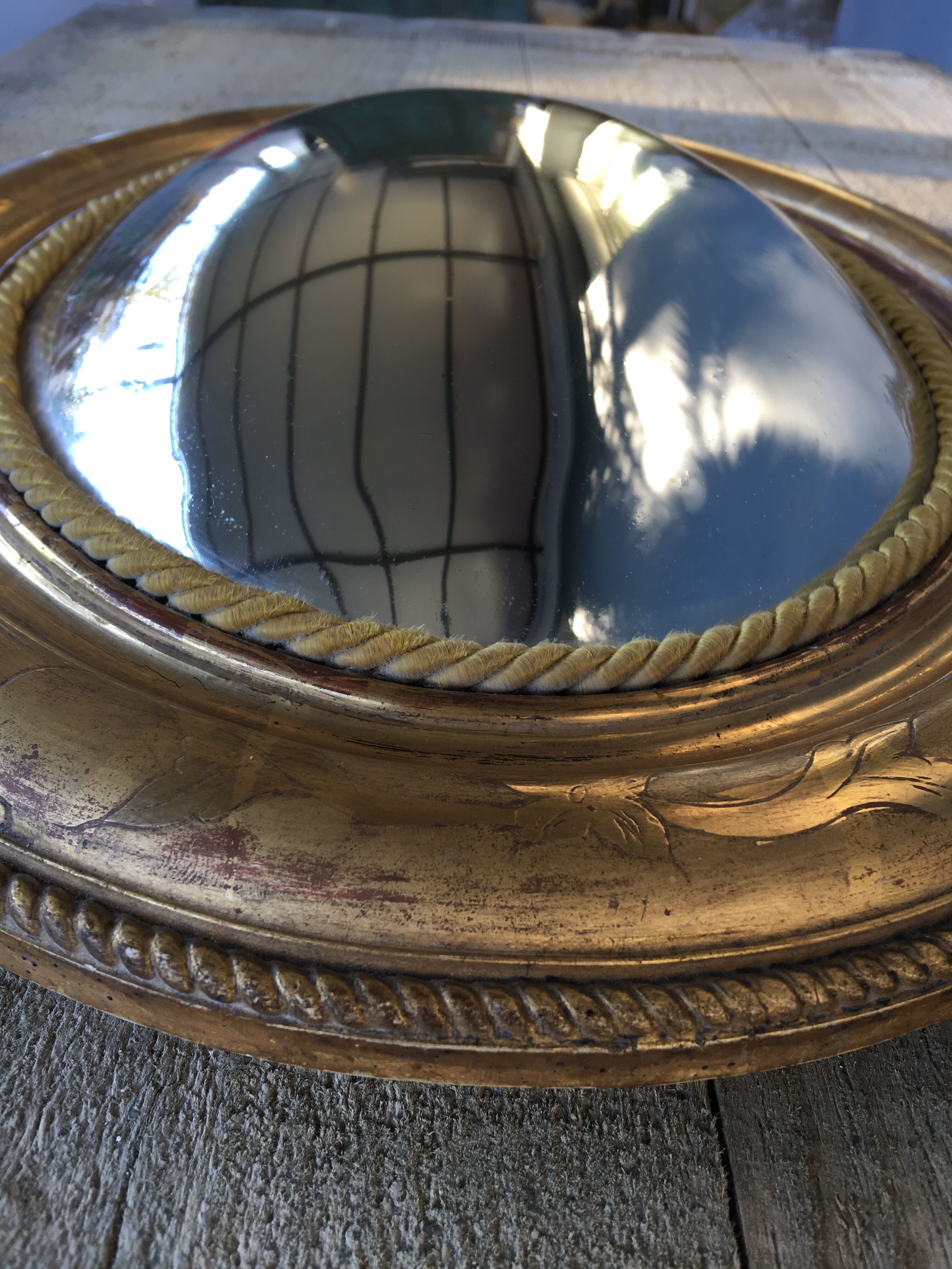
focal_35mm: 29
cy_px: 634
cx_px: 476
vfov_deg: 61.7
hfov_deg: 48.2
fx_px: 1063
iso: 25
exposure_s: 1/50
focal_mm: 4.15
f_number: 2.2
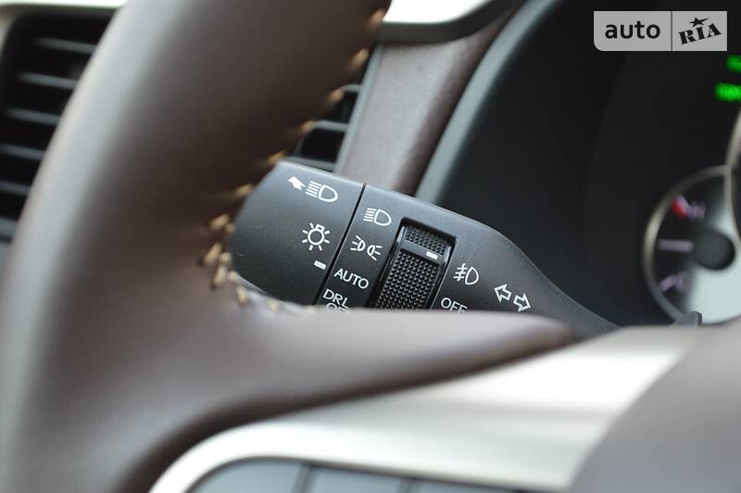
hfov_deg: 24.6
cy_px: 246
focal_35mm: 82
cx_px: 370
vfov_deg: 16.5
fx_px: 1697
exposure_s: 1/80
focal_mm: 55
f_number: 5.6
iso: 400
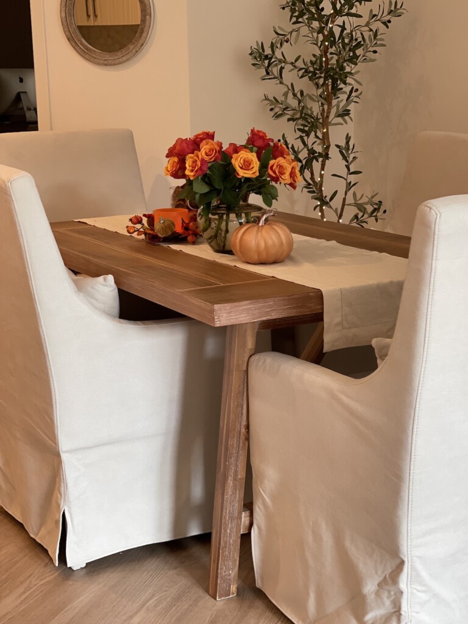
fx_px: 1154
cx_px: 234
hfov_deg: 22.9
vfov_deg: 30.3
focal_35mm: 64
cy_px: 312
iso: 125
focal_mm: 7.5
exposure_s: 1/40
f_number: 2.2
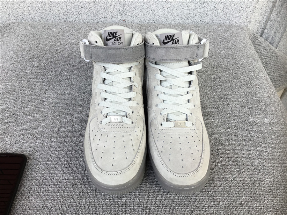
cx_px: 144
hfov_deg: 58.4
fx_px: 257
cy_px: 108
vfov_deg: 45.4
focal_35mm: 31
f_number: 2.4
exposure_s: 1/148
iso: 25
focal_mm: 3.3
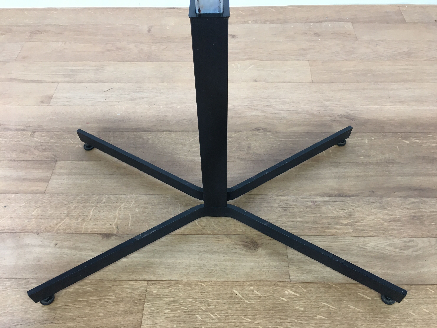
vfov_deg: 48.2
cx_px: 218
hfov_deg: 61.7
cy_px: 164
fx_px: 366
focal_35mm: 29
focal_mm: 4.15
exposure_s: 1/33
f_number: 2.2
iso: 64
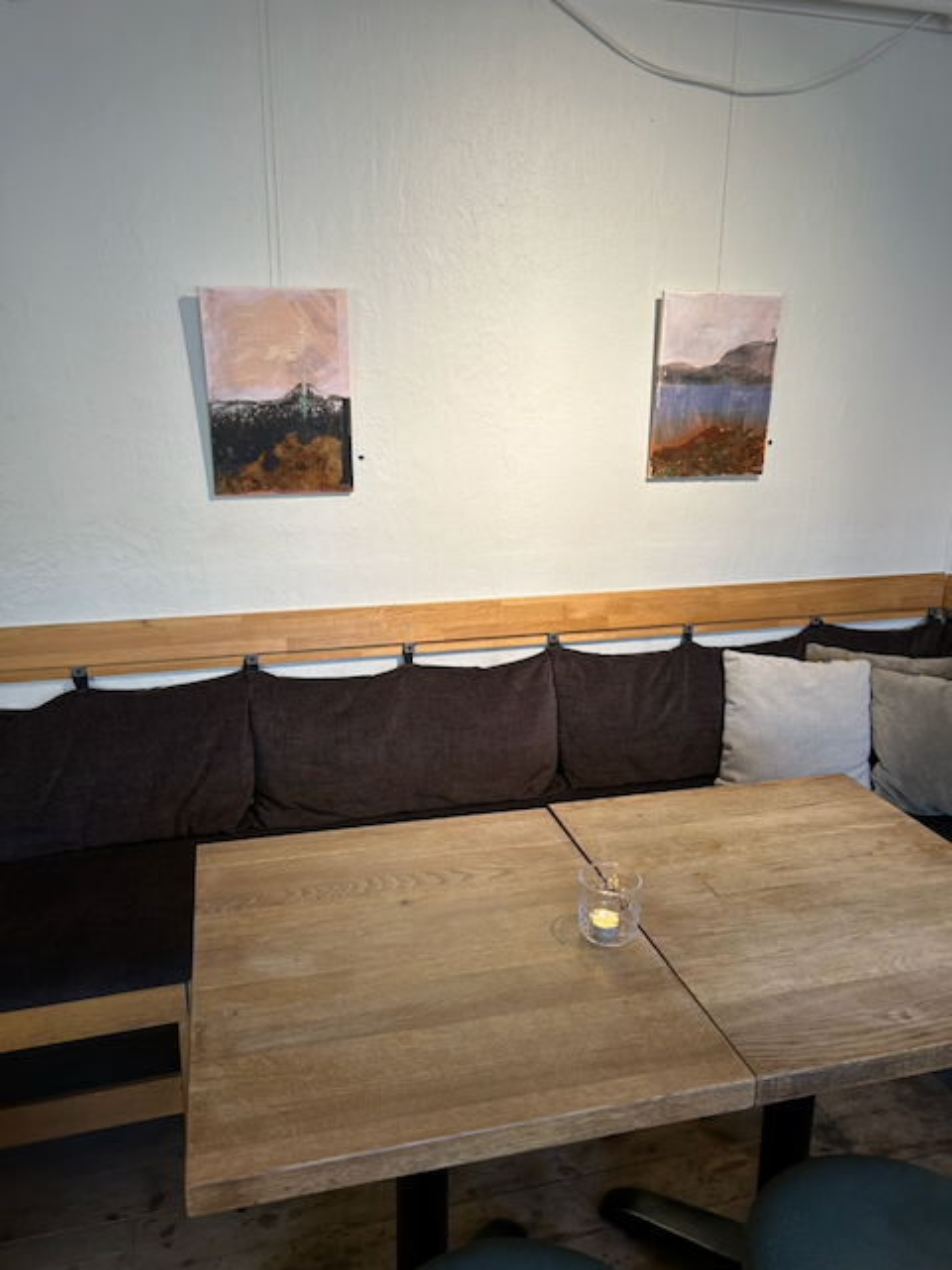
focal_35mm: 26
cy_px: 635
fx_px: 953
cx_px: 476
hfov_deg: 53.1
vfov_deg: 67.3
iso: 80
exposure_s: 1/50
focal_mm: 5.7
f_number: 1.5
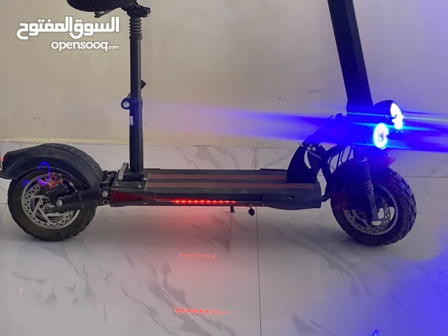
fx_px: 673
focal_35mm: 52
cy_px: 168
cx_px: 224
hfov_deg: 36.8
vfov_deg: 28.0
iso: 160
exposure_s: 1/60
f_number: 2
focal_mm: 6
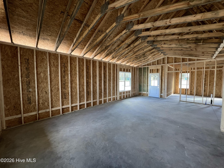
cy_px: 84
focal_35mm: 13
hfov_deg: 106.2
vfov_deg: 89.9
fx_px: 84
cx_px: 112
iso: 200
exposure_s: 1/99
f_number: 1.8
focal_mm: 1.57
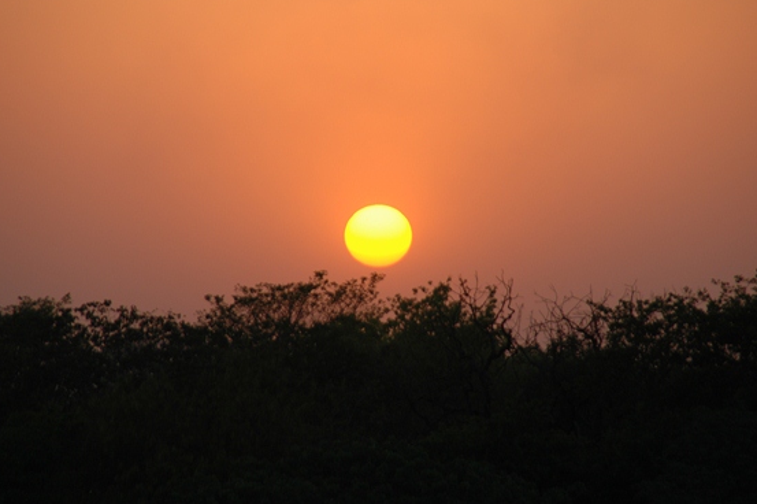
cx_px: 374
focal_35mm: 347
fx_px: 7292
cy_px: 249
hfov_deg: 5.9
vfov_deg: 4.0
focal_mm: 200
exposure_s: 1/250
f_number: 6.3
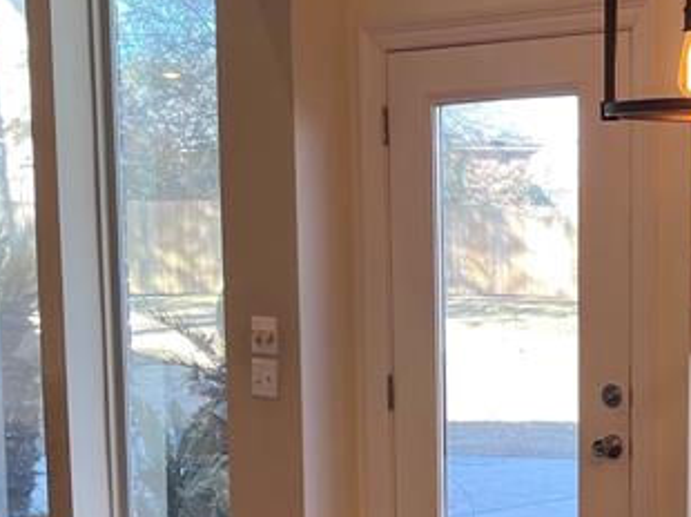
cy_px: 472
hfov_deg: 22.1
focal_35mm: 86
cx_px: 644
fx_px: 1715
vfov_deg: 16.9
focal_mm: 5.1
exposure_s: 1/120
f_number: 1.6
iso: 125
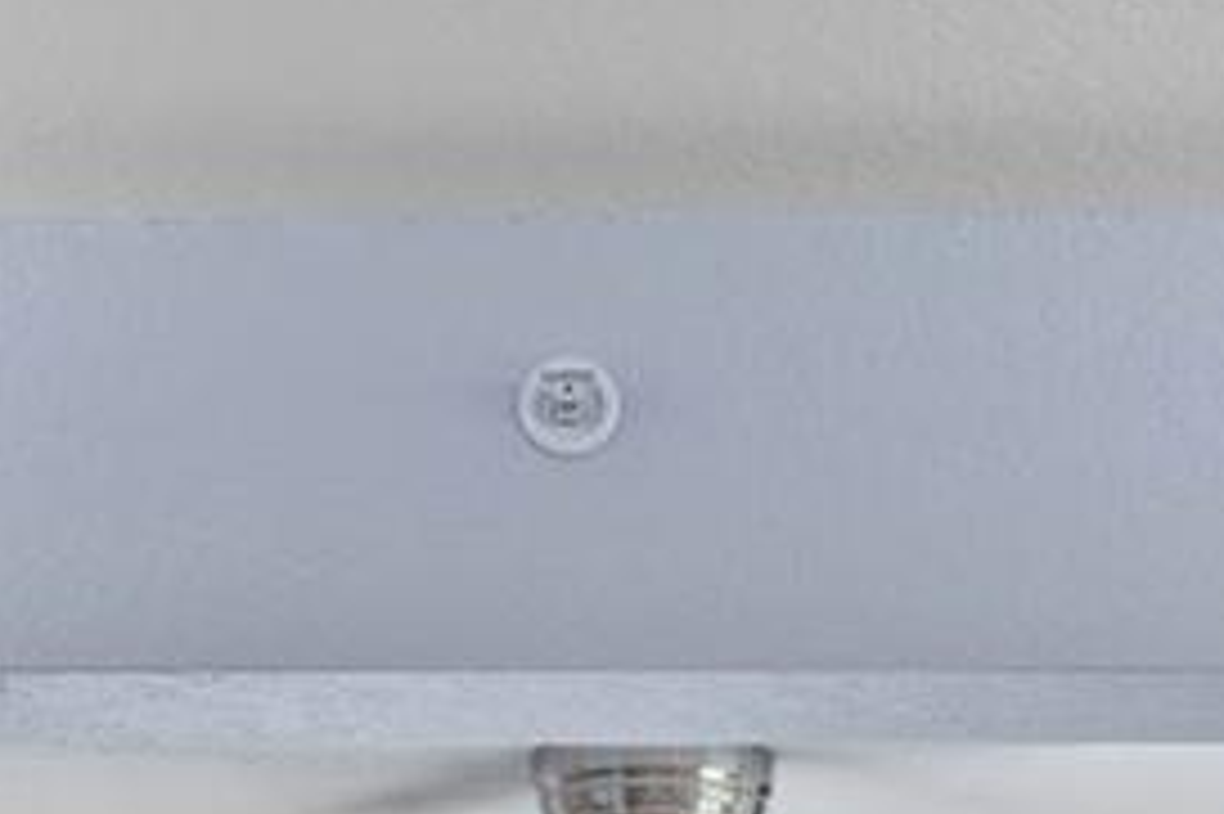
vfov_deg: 11.3
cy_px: 1758
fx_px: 3602
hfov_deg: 19.3
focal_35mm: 106
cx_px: 644
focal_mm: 18
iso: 320
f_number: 8
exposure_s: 1/8
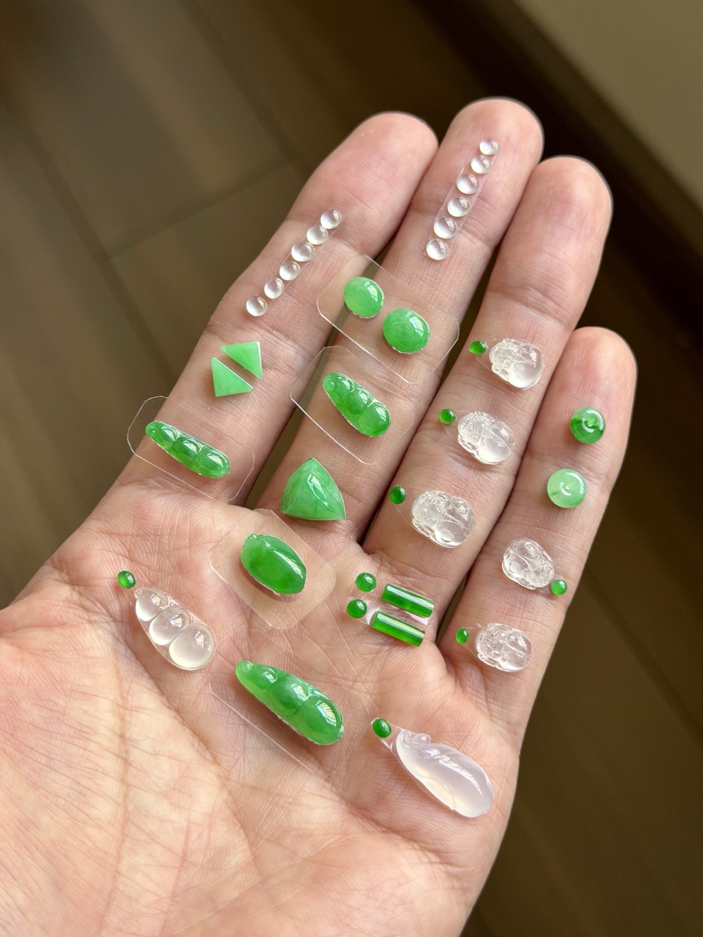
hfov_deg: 30.3
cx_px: 352
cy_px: 468
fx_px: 1300
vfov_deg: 39.7
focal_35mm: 48
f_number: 1.78
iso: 64
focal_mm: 6.76
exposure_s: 1/121
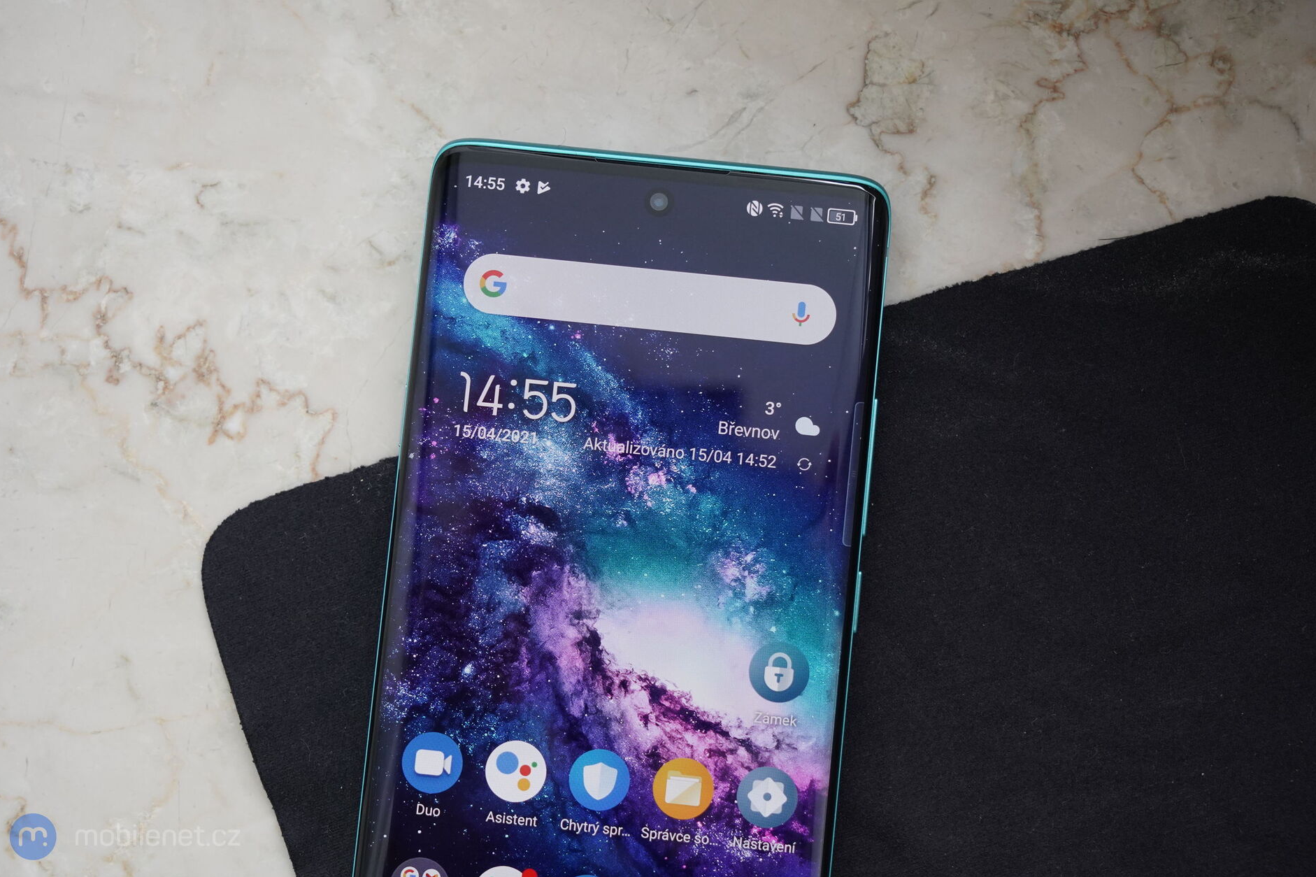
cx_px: 663
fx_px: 1827
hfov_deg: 39.6
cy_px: 431
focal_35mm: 50
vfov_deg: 27.0
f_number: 8
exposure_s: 1/250
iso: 3200
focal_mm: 49
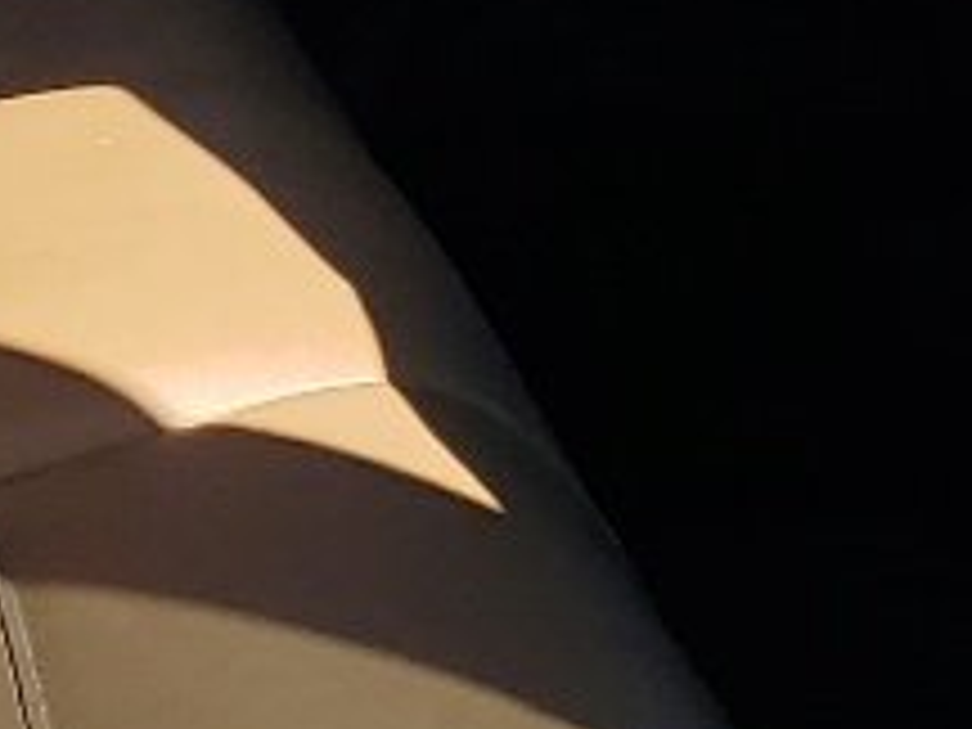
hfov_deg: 10.1
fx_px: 5419
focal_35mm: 193
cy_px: -176
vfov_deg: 7.6
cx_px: -130
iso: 50
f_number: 1.5
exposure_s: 1/1667
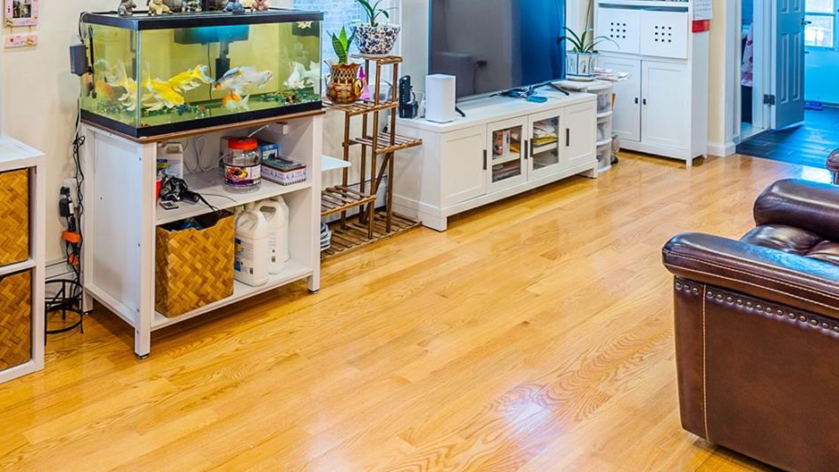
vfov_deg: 34.0
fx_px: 712
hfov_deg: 60.2
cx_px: 313
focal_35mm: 32
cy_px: 17
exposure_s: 1/15
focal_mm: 14
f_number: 2.8
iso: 40
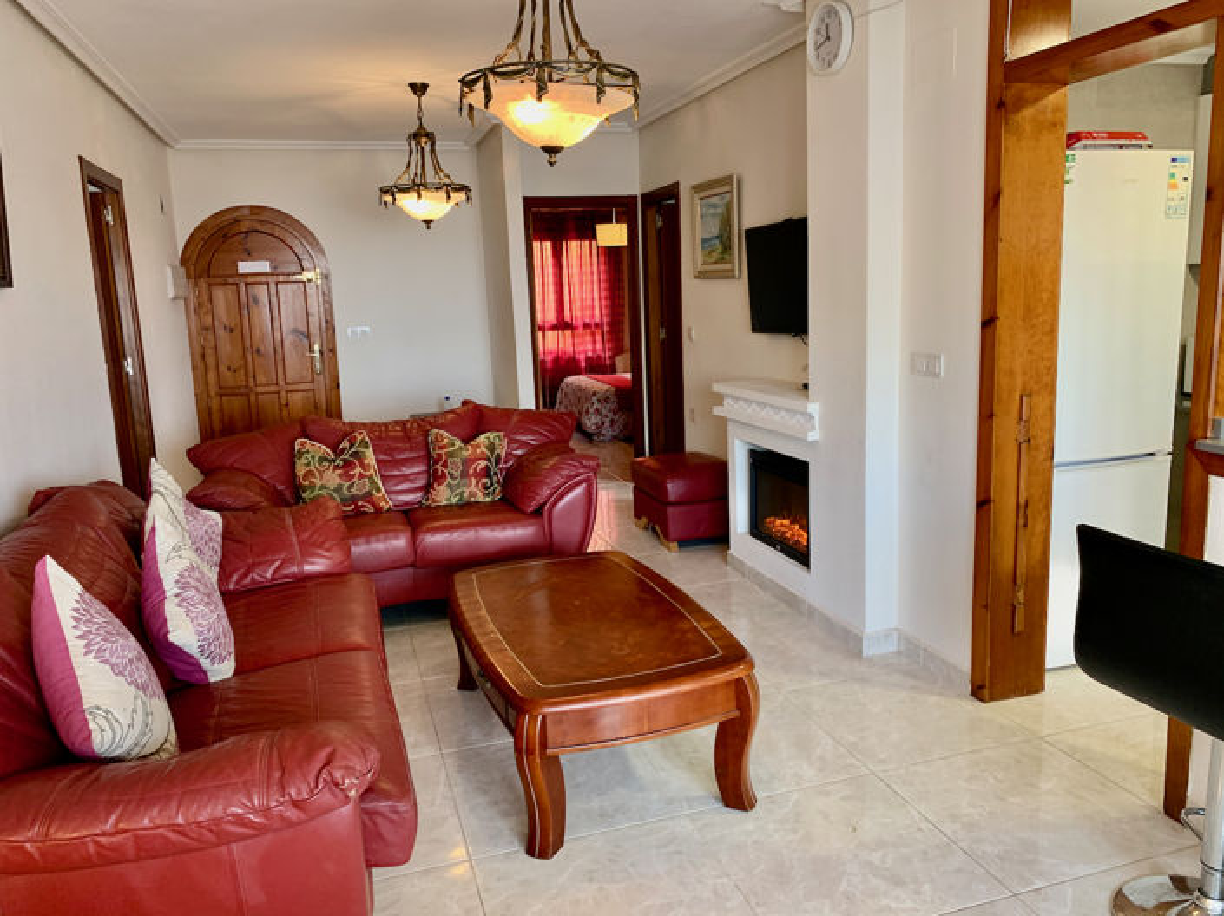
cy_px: 458
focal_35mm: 26
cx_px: 612
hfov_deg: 67.3
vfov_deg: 53.0
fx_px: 919
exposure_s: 1/50
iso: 100
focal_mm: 4.25
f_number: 1.8
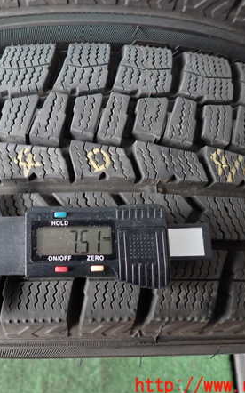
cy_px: 197
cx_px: 69
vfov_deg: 54.0
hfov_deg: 34.7
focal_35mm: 36
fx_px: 385
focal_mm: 4.5
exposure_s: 1/30
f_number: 2
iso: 500
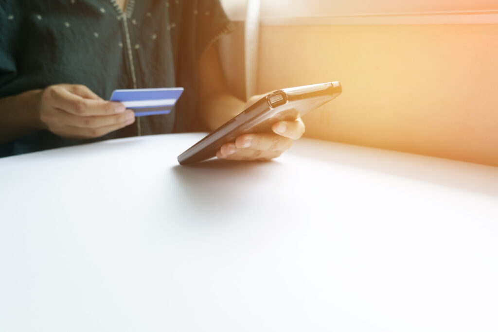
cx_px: 249
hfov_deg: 73.7
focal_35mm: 24
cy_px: 166
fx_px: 332
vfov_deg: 53.1
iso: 400
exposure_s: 1/90
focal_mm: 16
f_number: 3.5
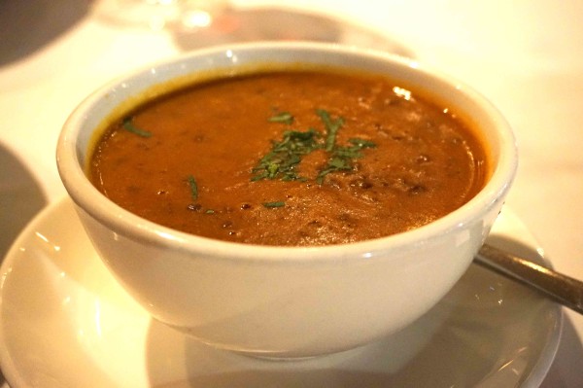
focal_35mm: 48
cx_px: 292
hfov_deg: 41.1
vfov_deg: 28.0
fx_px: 777
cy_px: 194
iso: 3200
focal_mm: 32
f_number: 5
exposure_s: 1/20
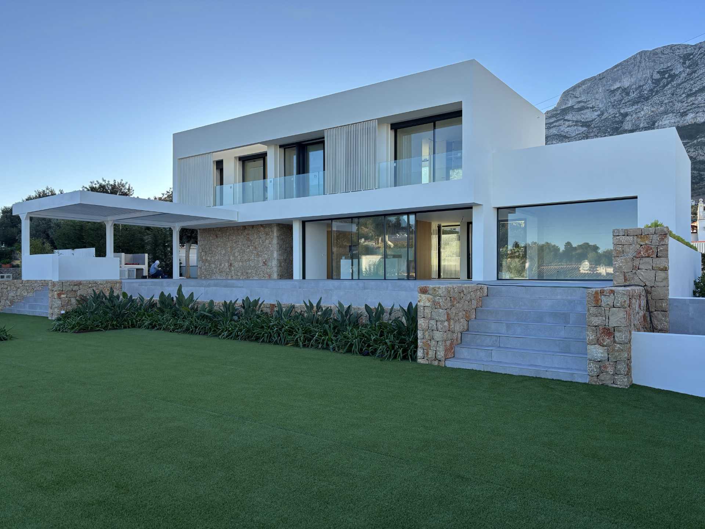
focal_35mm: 26
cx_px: 352
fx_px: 530
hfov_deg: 67.3
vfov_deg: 53.1
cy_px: 264
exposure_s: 1/1037
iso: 50
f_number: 1.6
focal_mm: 6
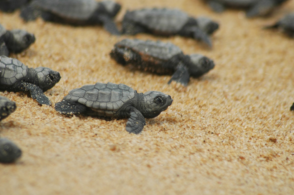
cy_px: 99
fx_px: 3841
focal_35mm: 471
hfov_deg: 4.4
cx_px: 143
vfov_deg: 2.9
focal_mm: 270
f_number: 8
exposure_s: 1/400
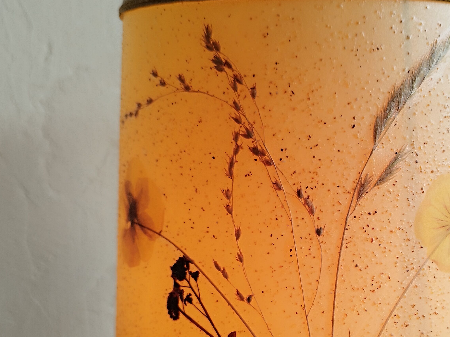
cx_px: 325
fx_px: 546
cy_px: 238
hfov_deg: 43.7
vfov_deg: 33.9
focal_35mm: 42
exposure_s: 1/50
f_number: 1.89
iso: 130
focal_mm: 5.89
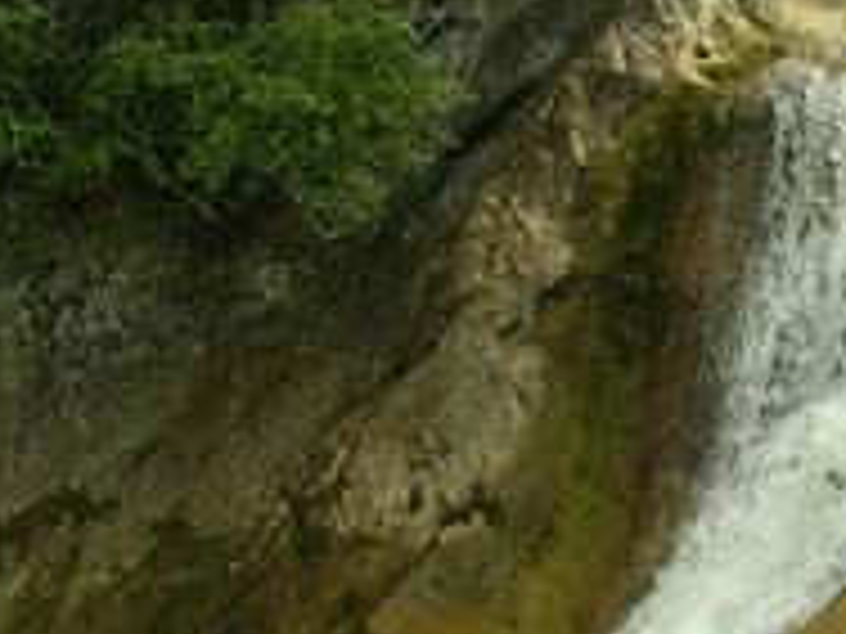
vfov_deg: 21.3
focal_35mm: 69
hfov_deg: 27.5
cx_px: 693
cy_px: 398
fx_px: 1686
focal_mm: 5.7
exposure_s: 1/250
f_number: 2.8
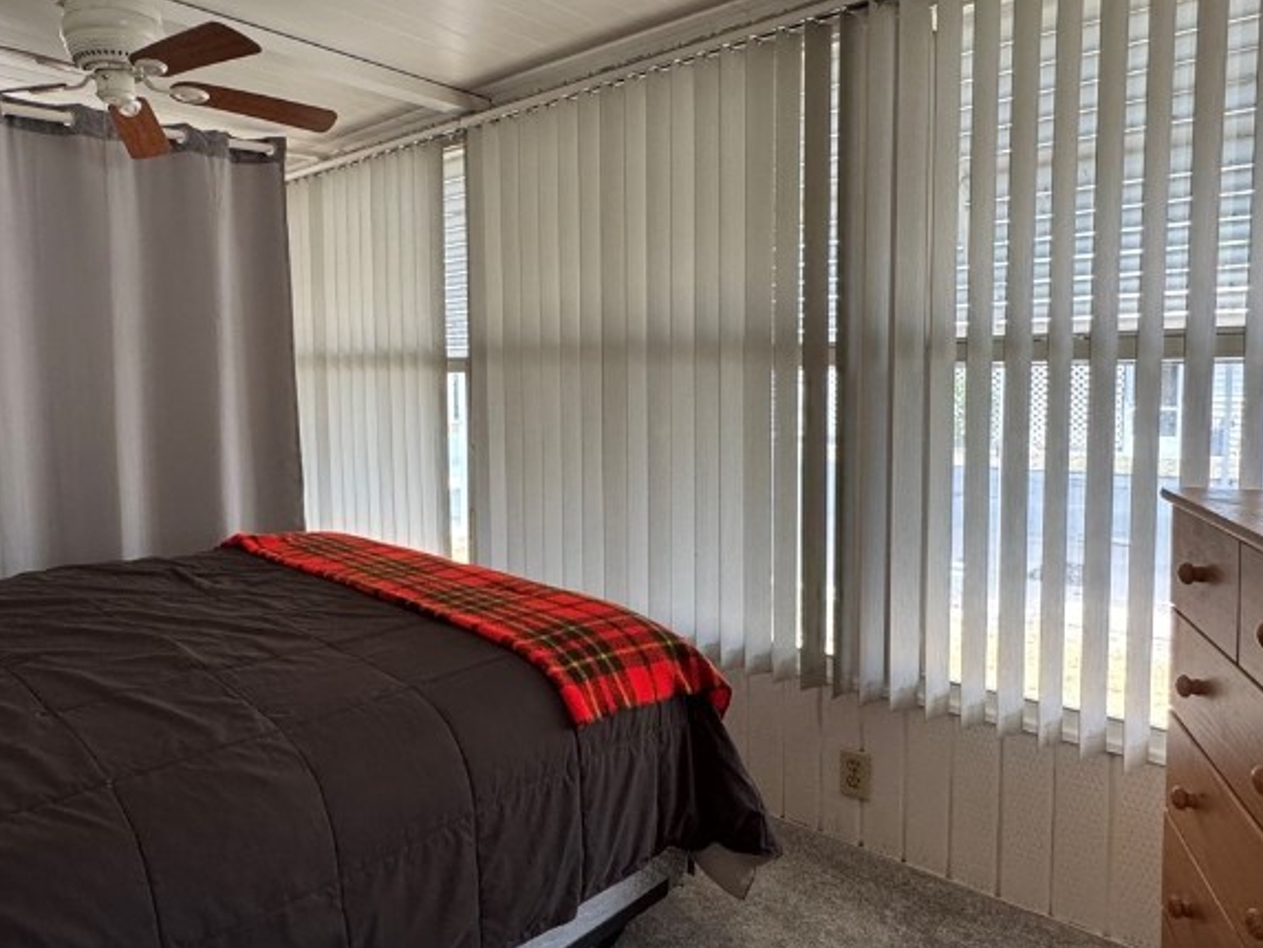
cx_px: 469
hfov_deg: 68.2
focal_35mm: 25
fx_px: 912
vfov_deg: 54.8
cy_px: 441
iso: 320
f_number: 2.2
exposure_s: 1/80
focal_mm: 2.22
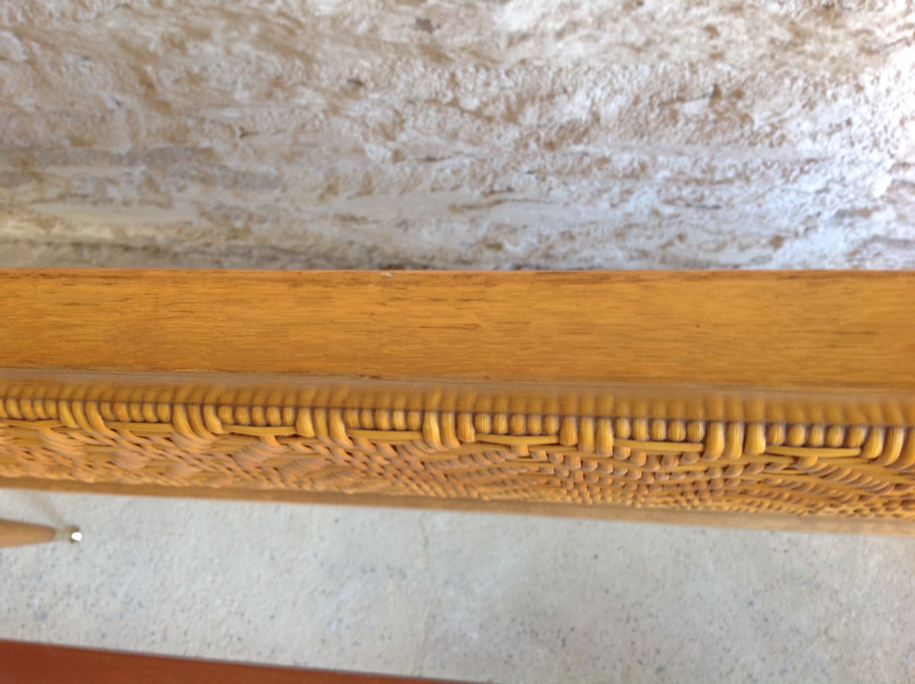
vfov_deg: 40.6
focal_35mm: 35
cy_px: 342
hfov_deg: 52.7
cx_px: 458
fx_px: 924
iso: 64
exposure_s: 1/17
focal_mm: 4.28
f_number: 2.4
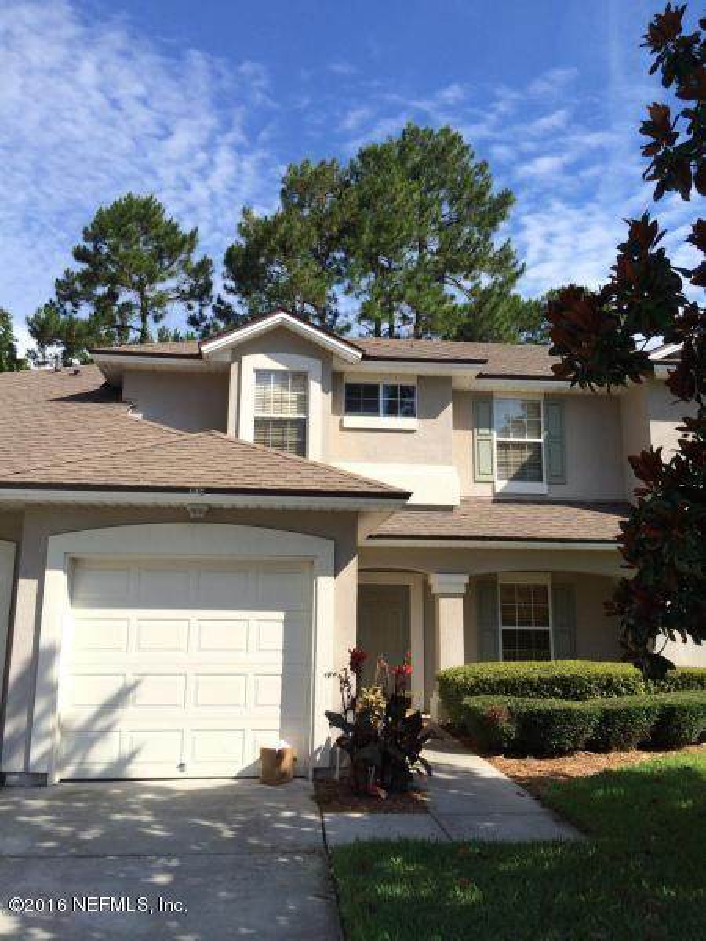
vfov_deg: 61.7
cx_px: 353
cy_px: 470
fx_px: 789
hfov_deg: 48.2
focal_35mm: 29
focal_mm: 4.15
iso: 32
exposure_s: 1/1786
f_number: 2.2
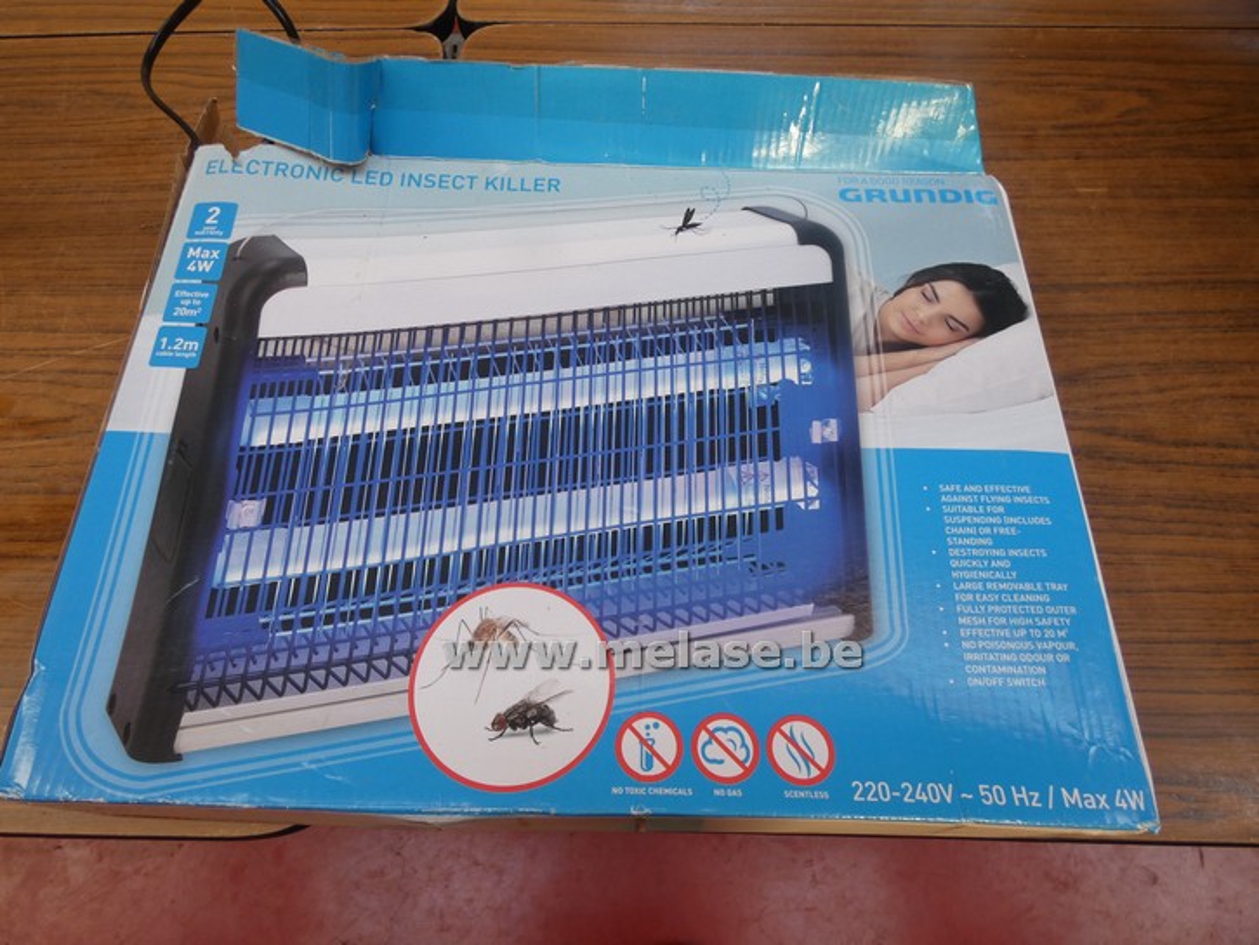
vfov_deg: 66.0
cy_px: 472
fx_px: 728
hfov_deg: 81.7
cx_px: 630
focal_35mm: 20
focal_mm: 3.6
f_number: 2.8
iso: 125
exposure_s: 1/60
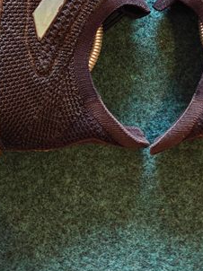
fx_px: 478
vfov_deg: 29.0
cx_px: 146
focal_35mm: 61
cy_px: -21
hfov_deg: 23.8
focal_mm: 6.06
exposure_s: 1/50
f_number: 1.6
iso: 1000
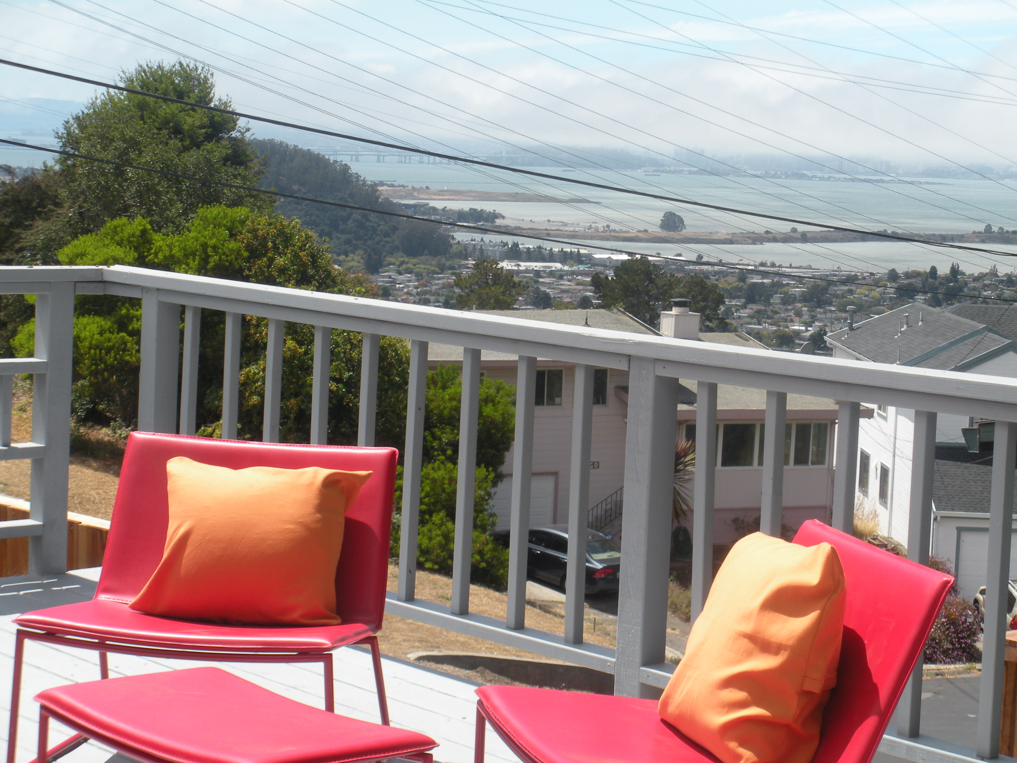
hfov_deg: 25.0
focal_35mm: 78
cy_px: 382
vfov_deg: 18.9
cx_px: 508
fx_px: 2292
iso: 64
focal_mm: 14.2
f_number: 4.8
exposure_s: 1/390
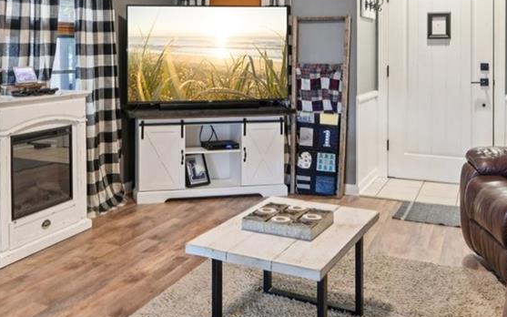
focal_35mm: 41
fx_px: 566
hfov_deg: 47.2
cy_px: 64
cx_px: 157
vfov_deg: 30.5
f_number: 8
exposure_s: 1/2
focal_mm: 14
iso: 400
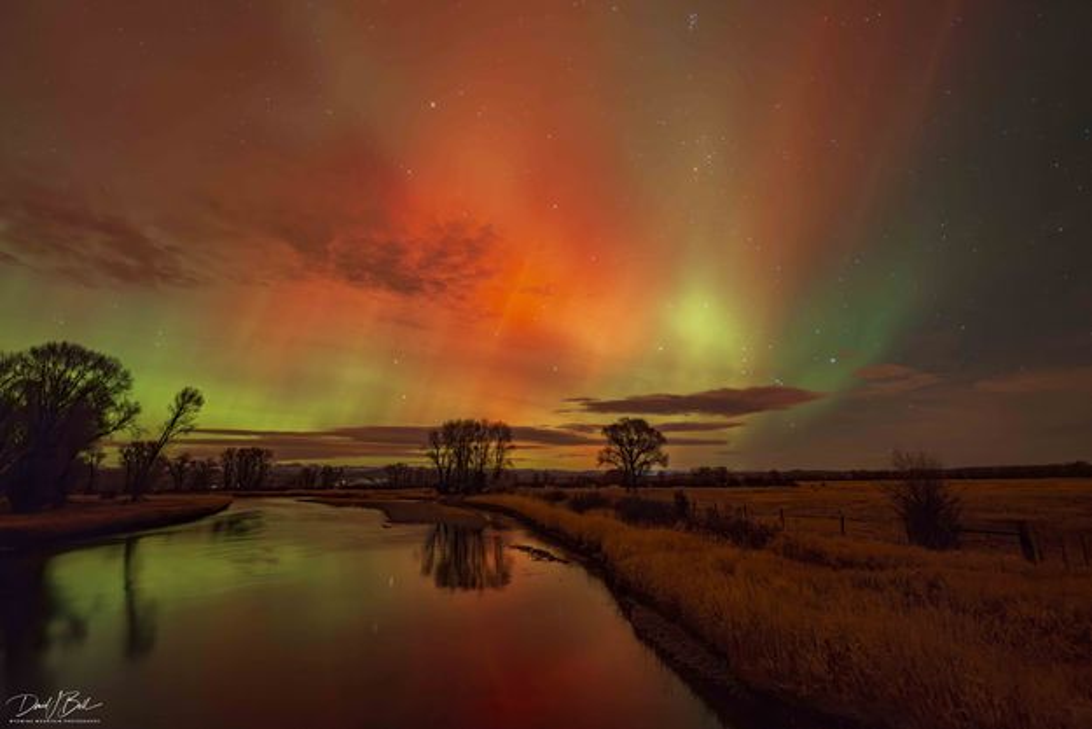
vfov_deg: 81.2
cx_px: 546
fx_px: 425
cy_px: 364
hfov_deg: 104.2
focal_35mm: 14
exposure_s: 4
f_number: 1.8
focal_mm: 14
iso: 1000
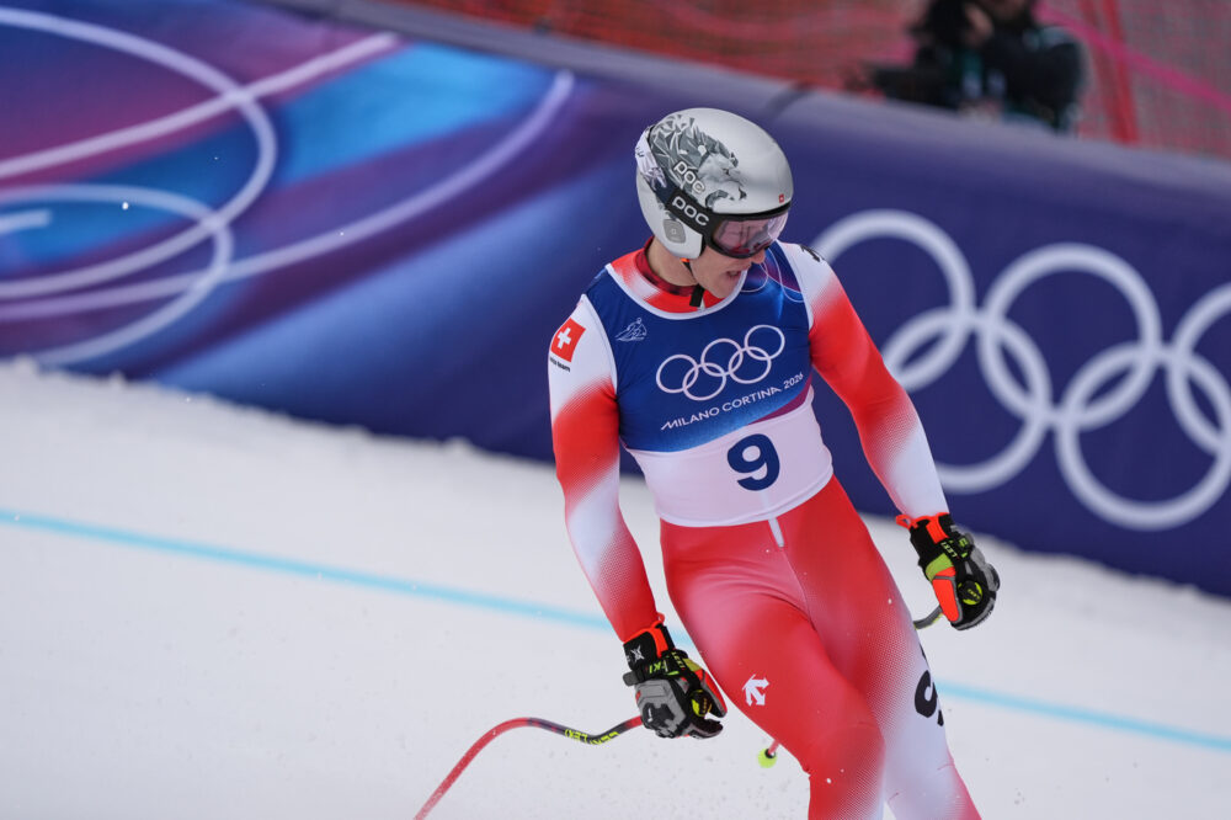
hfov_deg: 4.3
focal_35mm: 485
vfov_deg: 2.8
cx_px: 616
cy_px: 410
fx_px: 16578
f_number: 6.3
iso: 500
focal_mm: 485
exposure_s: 1/2000
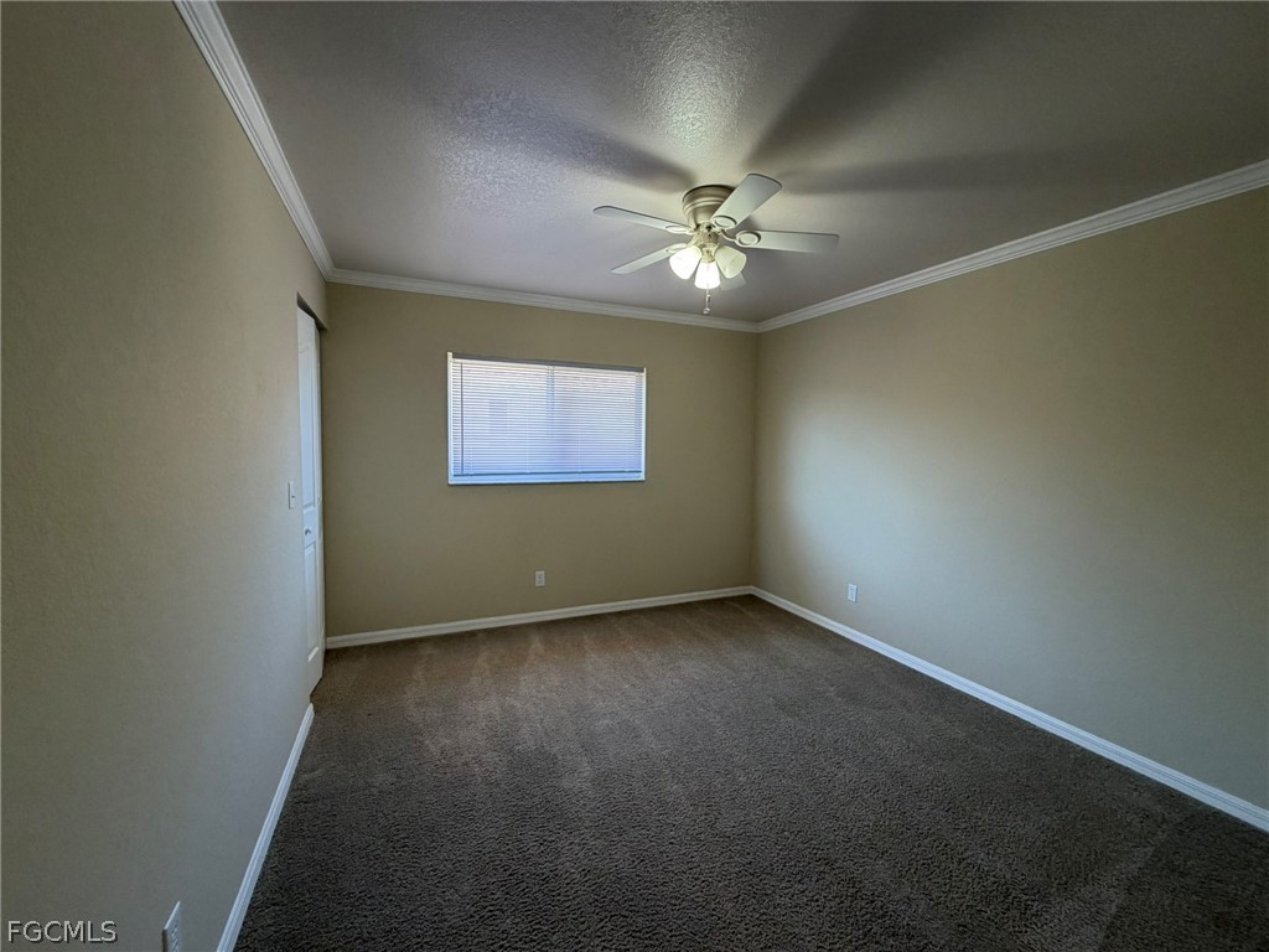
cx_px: 634
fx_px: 513
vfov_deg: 85.7
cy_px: 476
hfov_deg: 102.1
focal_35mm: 14
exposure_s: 1/60
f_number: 2.2
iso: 160
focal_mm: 2.22
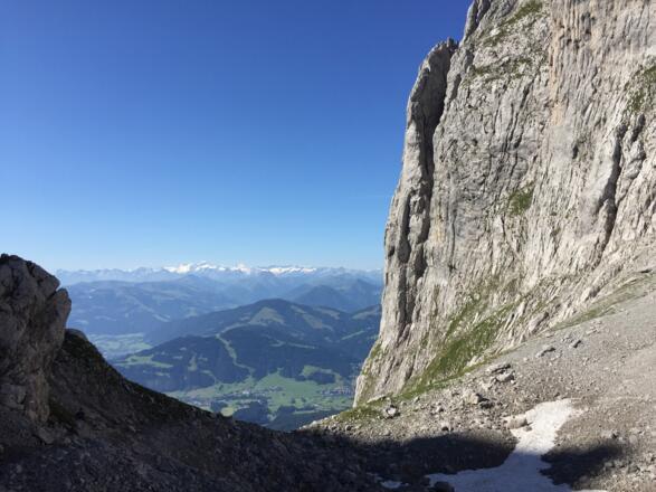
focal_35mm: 29
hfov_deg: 61.7
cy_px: 246
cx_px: 328
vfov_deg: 48.2
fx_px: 549
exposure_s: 1/2083
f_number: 2.2
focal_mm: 4.15
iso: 32
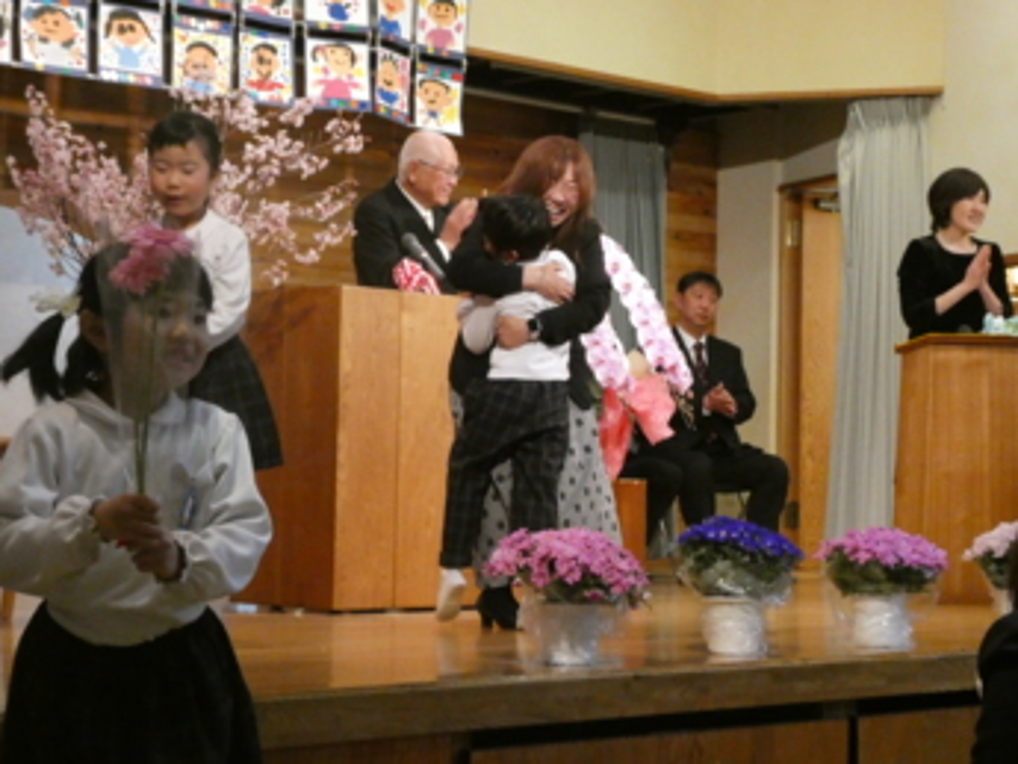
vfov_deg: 19.7
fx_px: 2206
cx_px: 508
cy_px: 381
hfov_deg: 26.0
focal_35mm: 75
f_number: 4.6
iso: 1600
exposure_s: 1/80
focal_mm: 13.2
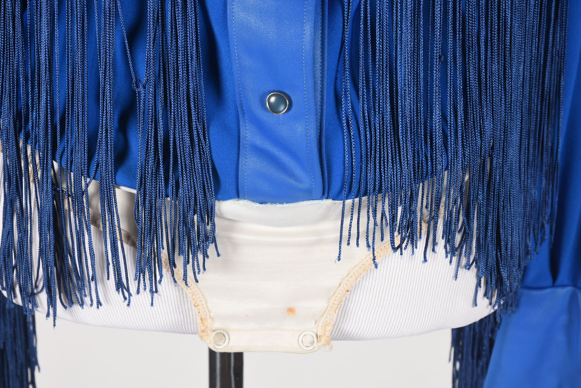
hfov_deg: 17.0
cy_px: 194
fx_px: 1938
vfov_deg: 11.4
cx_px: 290
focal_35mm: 120
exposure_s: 1/125
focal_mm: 80
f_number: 14
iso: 320
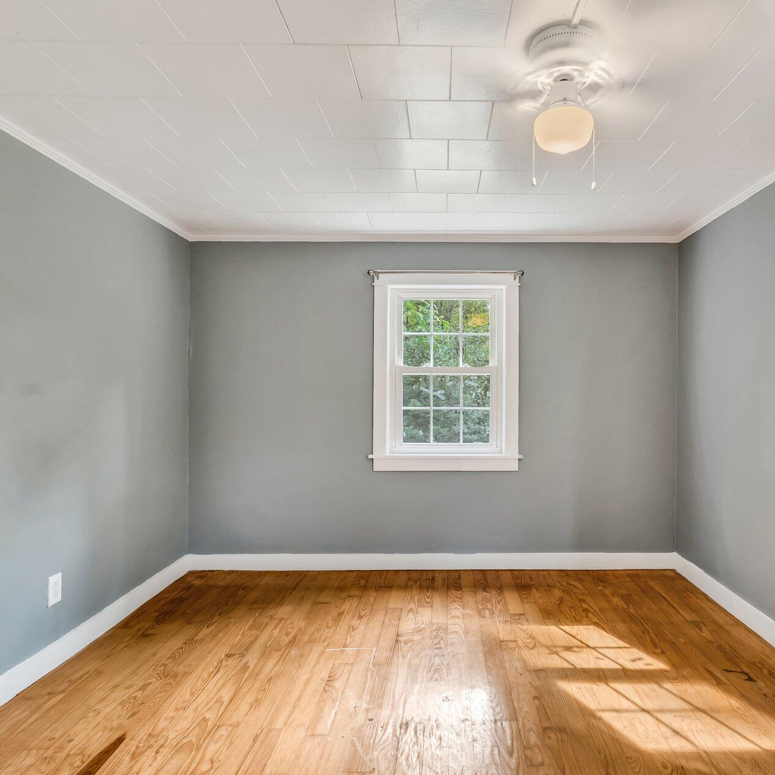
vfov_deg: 69.6
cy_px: 407
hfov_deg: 69.2
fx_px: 557
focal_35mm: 22
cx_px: 446
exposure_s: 1/10
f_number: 8
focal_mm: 16
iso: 640
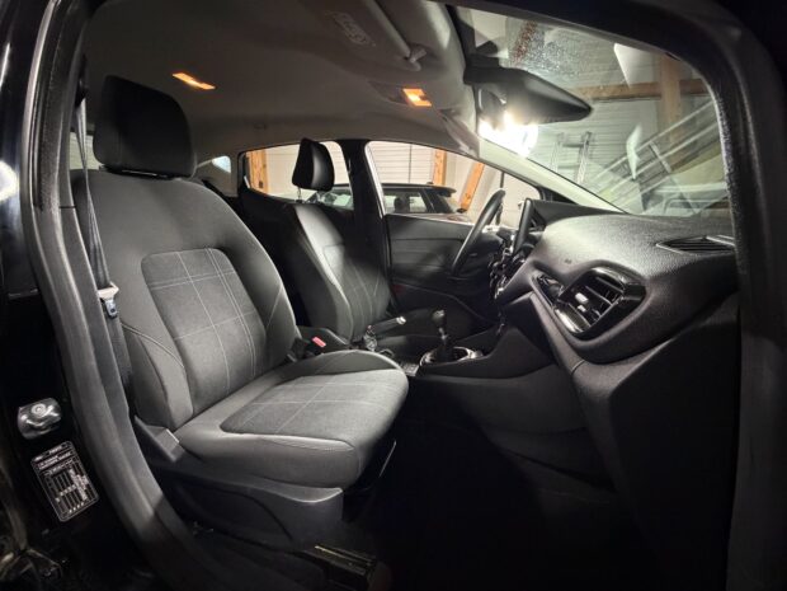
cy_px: 296
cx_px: 394
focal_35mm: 14
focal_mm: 2.22
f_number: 2.2
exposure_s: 1/33
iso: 1250
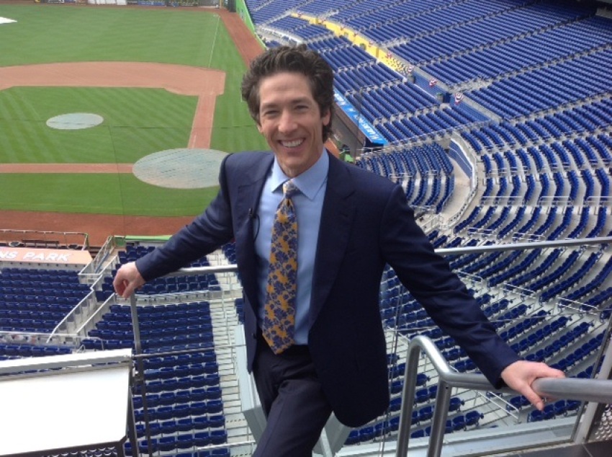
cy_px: 228
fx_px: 618
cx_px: 306
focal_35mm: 35
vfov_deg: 40.6
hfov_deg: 52.7
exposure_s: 1/336
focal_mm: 4.28
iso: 50
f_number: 2.4
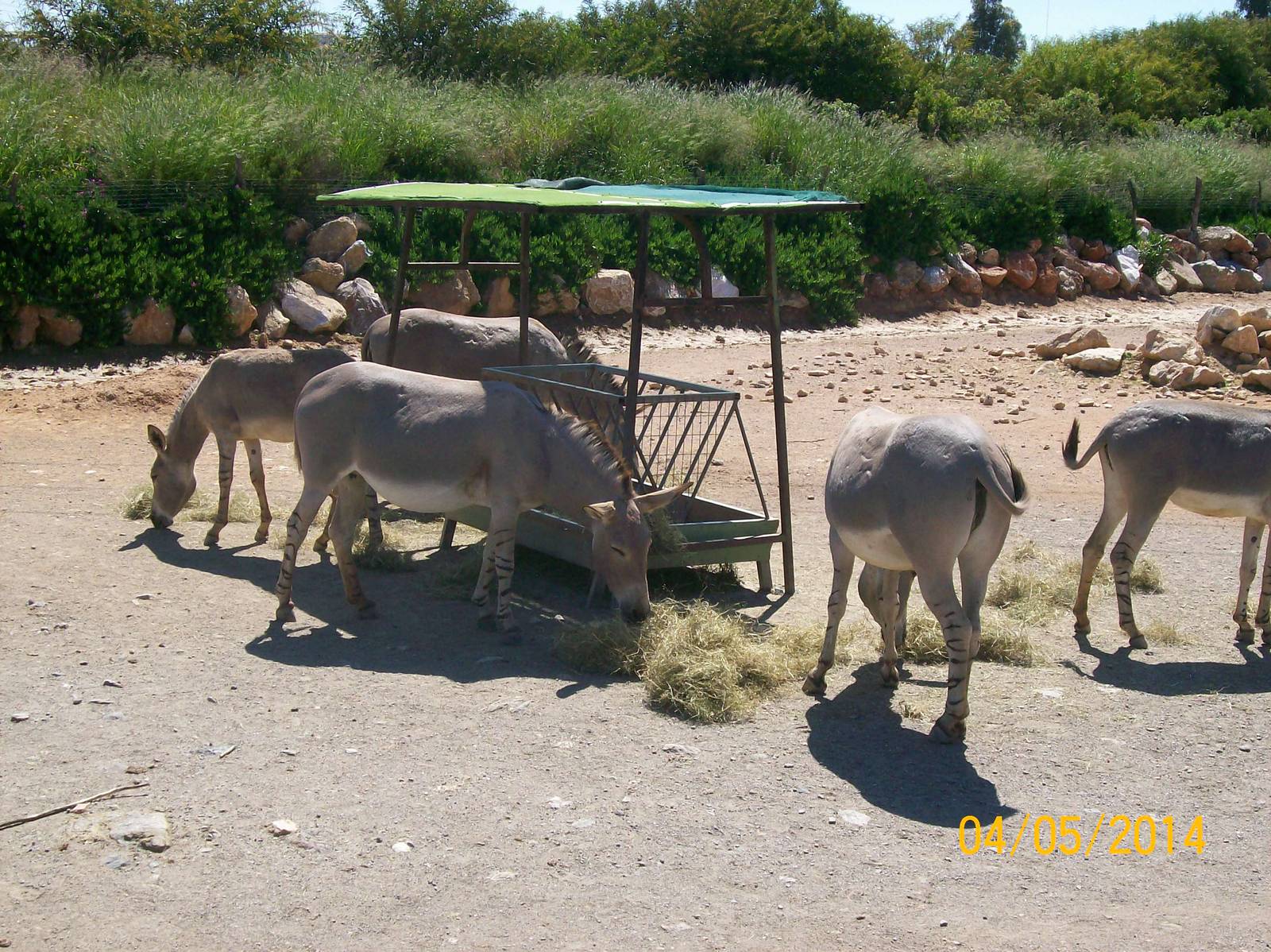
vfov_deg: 26.1
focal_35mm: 56
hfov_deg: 34.4
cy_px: 476
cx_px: 636
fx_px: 2055
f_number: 6
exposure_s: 1/372
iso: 80
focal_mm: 9.4
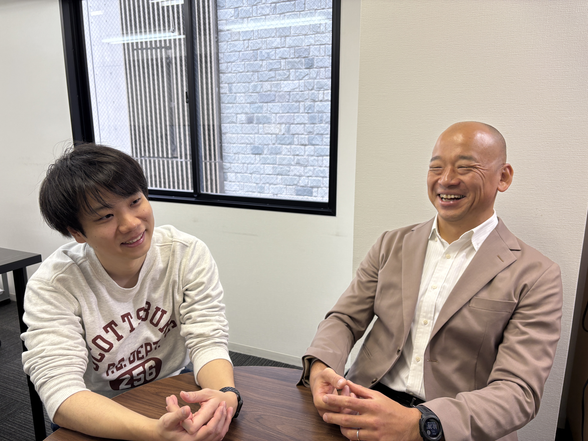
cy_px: 220
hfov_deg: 67.3
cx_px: 294
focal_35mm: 26
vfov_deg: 53.1
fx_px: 442
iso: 80
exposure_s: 1/100
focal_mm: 5.96
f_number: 1.6
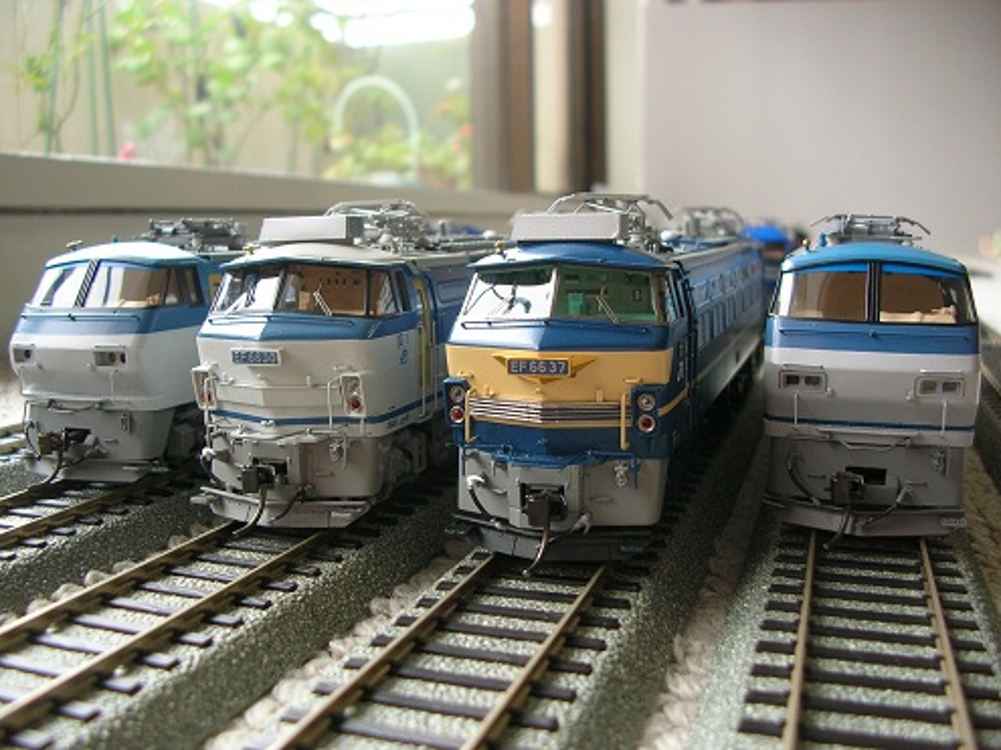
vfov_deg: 40.7
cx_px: 500
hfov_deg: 52.6
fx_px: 1012
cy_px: 375
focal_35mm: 35
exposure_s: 1/33.6
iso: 50
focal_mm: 5.8
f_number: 2.8
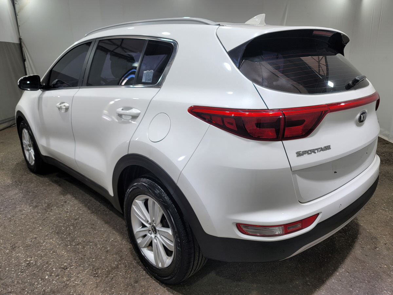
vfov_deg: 54.9
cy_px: 148
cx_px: 196
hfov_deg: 69.4
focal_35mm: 25
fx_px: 284
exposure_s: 1/120
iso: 25
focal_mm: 7
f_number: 1.8
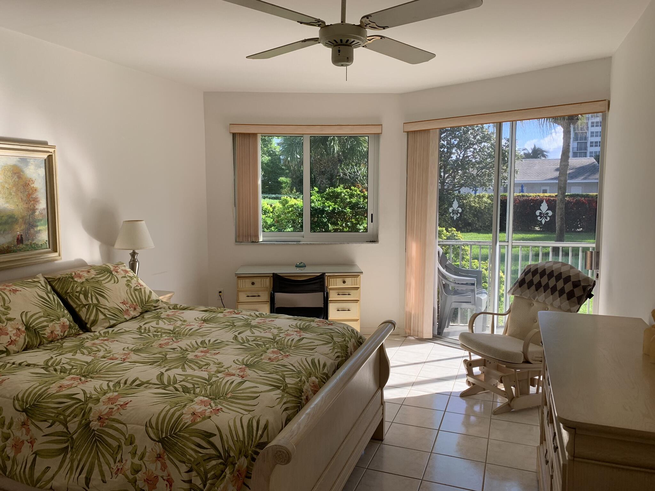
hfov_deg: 67.3
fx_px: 492
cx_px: 328
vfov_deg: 53.1
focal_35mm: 26
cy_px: 246
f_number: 1.8
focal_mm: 4.25
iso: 25
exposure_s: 1/239
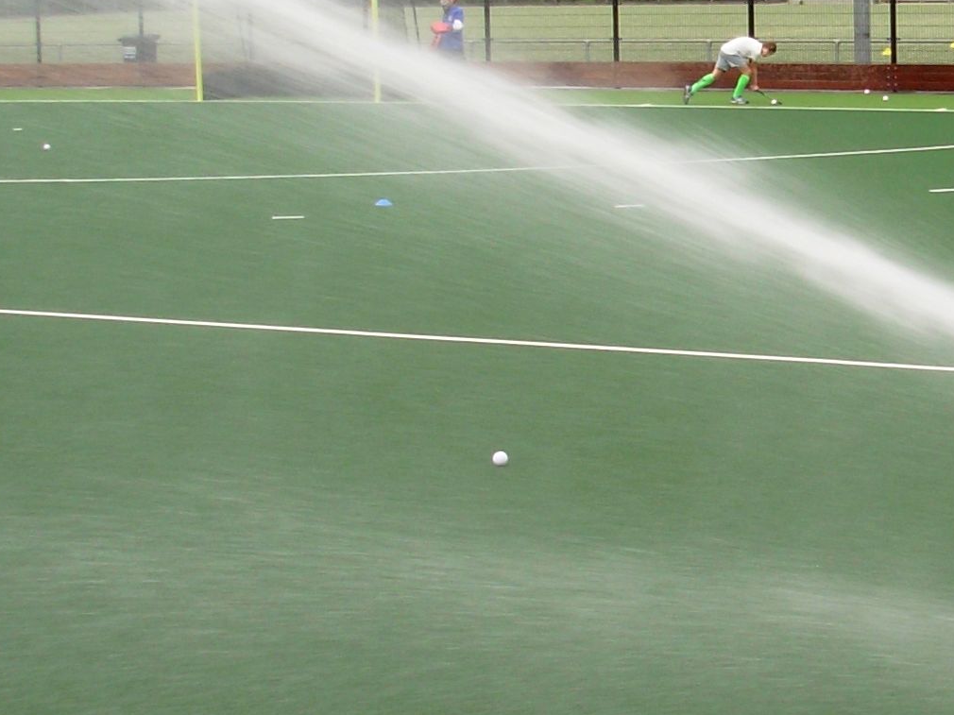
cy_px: 325
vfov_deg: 14.0
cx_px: 838
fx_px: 2921
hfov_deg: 18.3
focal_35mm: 106
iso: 50
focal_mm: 6.3
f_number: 2.9
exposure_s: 1/161
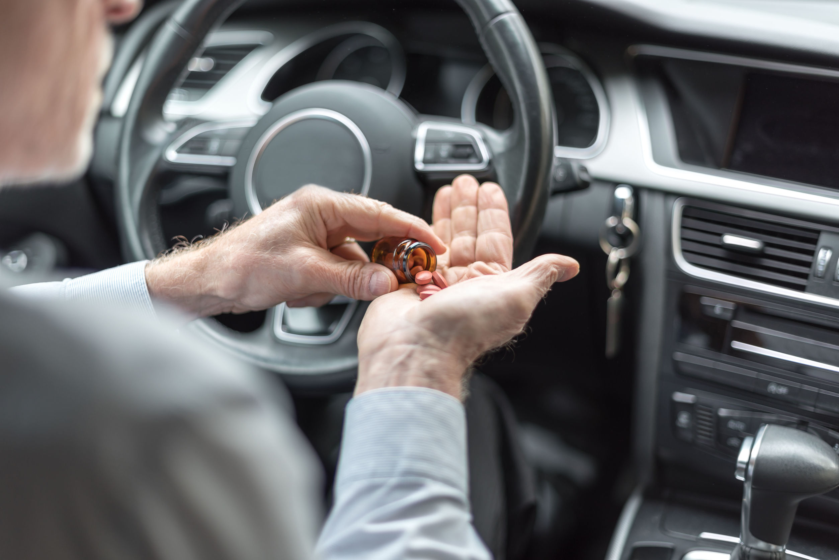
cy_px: 280
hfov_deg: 39.6
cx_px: 420
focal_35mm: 50
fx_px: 1166
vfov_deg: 27.0
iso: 100
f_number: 1.4
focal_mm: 50
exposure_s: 1/160
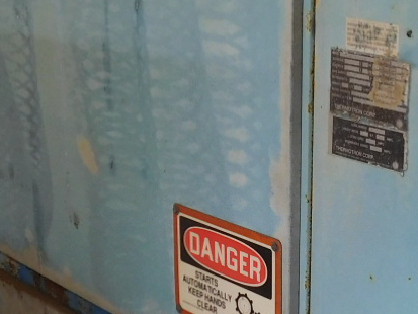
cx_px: 321
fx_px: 1075
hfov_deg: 21.8
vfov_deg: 16.5
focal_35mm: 89
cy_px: 224
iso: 125
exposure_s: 1/100
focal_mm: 4
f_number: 3
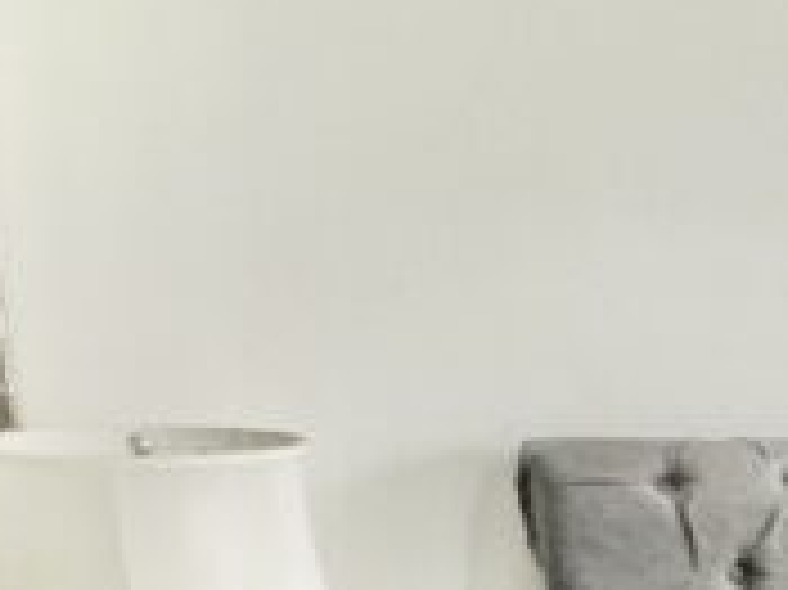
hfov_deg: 18.8
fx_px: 1865
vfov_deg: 16.3
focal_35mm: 82
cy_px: 910
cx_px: 1396
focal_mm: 2.22
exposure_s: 1/50
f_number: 2.2
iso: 250
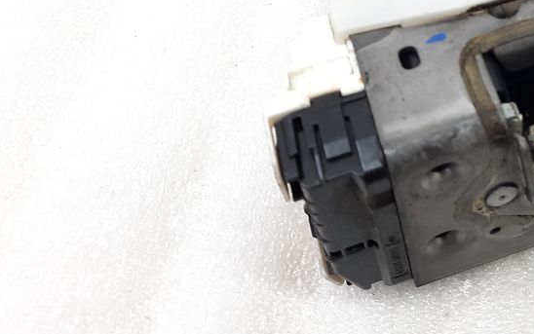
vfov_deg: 20.6
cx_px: 537
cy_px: -86
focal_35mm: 58
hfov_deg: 32.3
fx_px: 844
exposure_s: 1/50
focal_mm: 4.6
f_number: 2
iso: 80
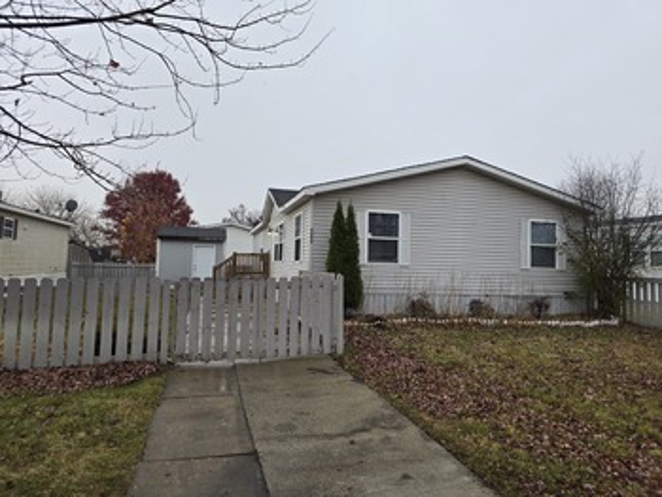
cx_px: 331
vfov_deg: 58.9
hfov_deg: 73.9
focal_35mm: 23
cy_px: 248
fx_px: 440
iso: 32
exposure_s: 1/180
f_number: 1.7
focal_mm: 6.3
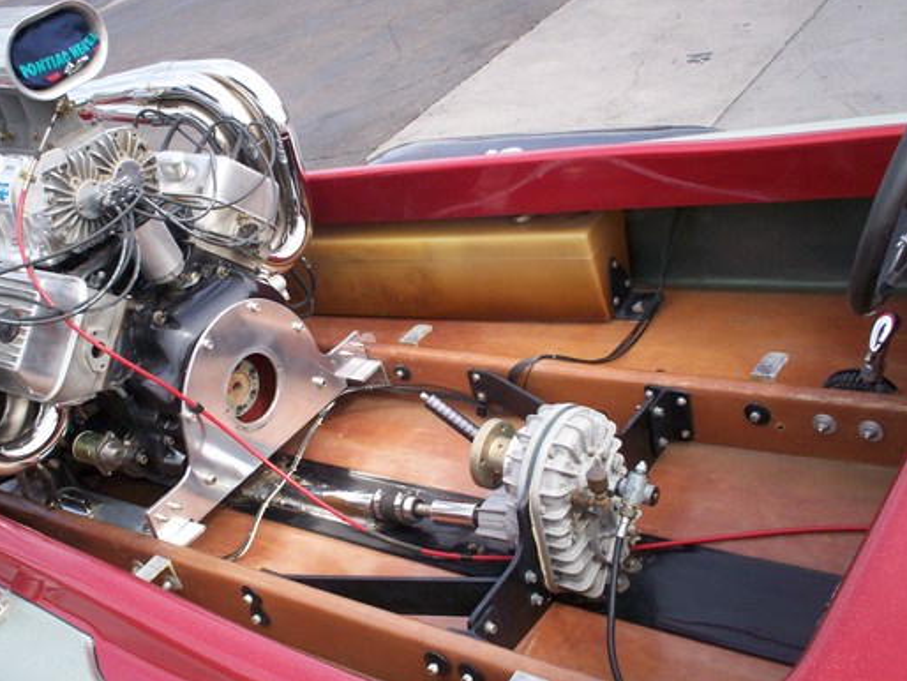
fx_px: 1101
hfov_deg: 44.6
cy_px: 332
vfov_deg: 34.4
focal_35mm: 42
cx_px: 383
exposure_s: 1/198
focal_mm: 6
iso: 100
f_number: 4.5
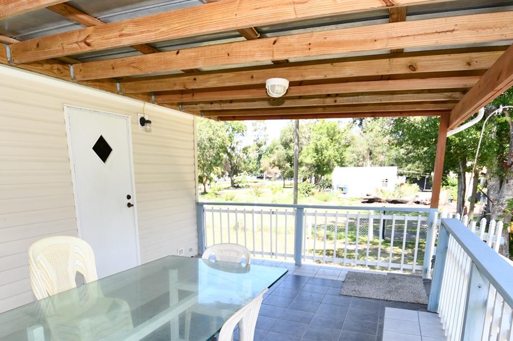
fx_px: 328
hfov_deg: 75.8
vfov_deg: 52.8
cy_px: 252
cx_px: 224
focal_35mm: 23
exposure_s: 1/250
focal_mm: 10
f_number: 4
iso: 200
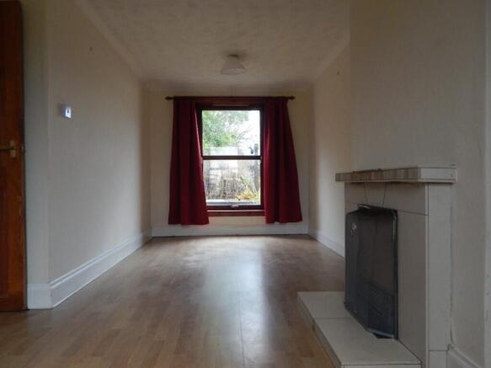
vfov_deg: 54.9
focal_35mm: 25
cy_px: 184
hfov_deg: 69.4
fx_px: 355
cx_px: 246
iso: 400
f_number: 3.1
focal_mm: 4.5
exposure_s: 1/30
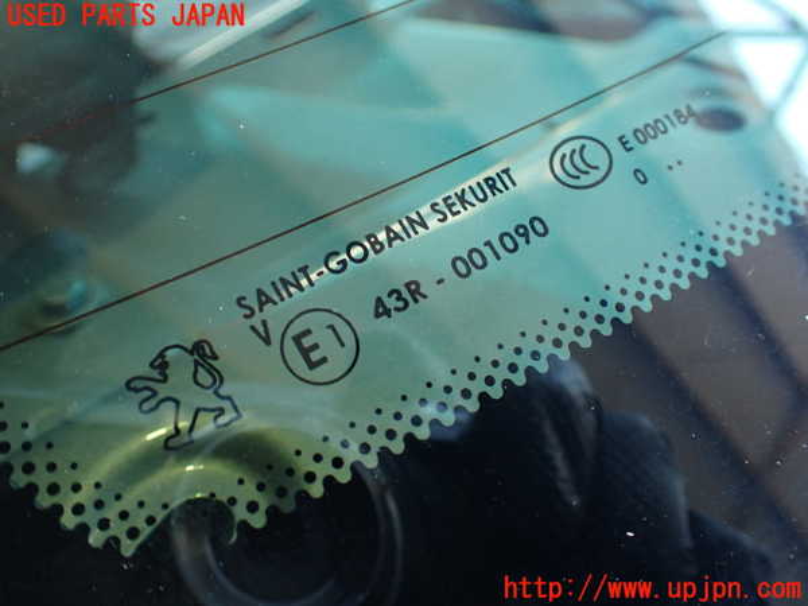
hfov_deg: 56.8
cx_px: 404
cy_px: 303
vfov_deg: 44.2
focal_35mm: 32
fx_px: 747
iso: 200
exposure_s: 1/30
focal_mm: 5.79
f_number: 2.4
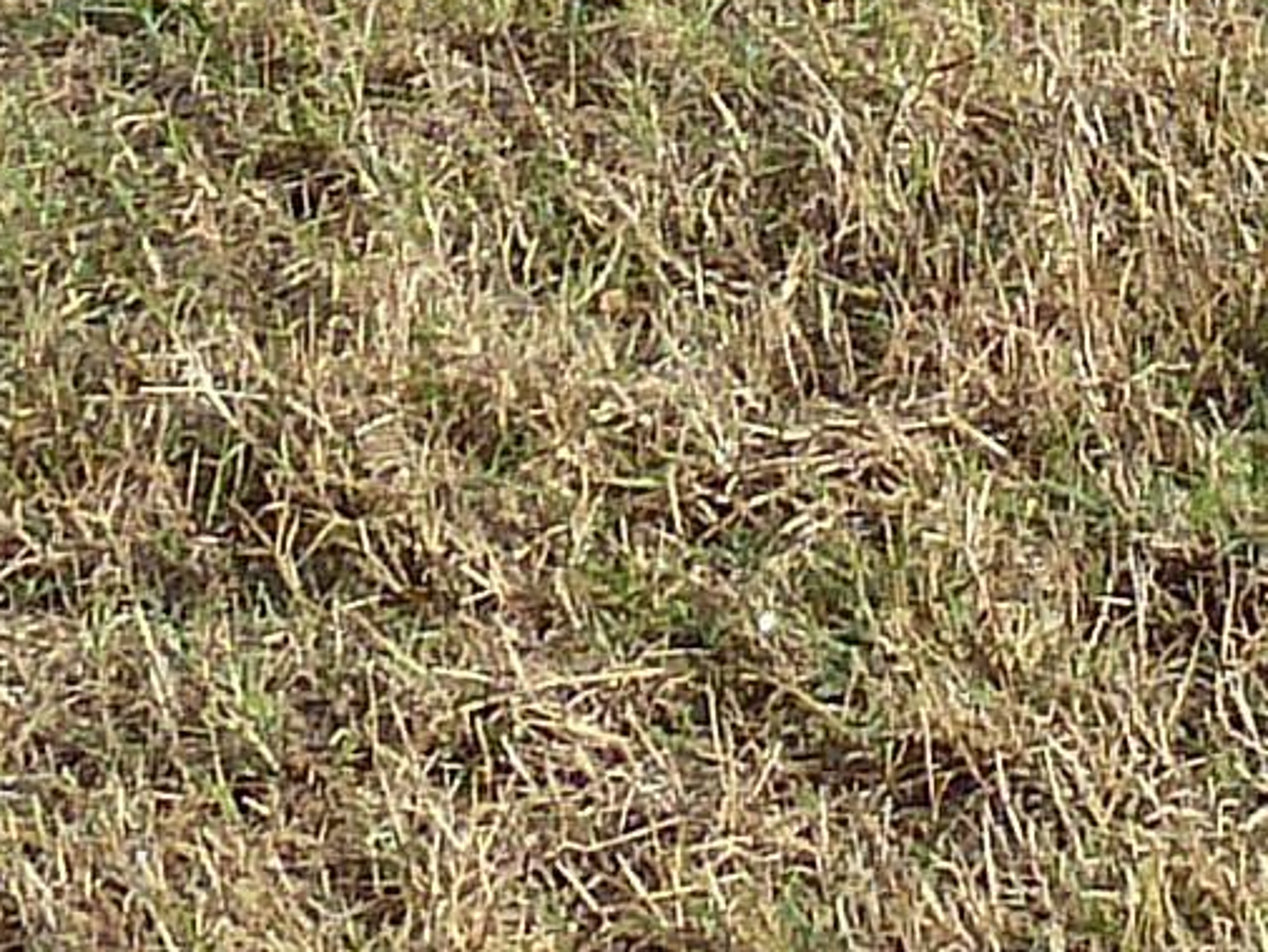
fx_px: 7255
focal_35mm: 198
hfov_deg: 9.9
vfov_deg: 6.8
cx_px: 1471
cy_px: -1811
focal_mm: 4.1
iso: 80
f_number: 4
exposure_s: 1/400
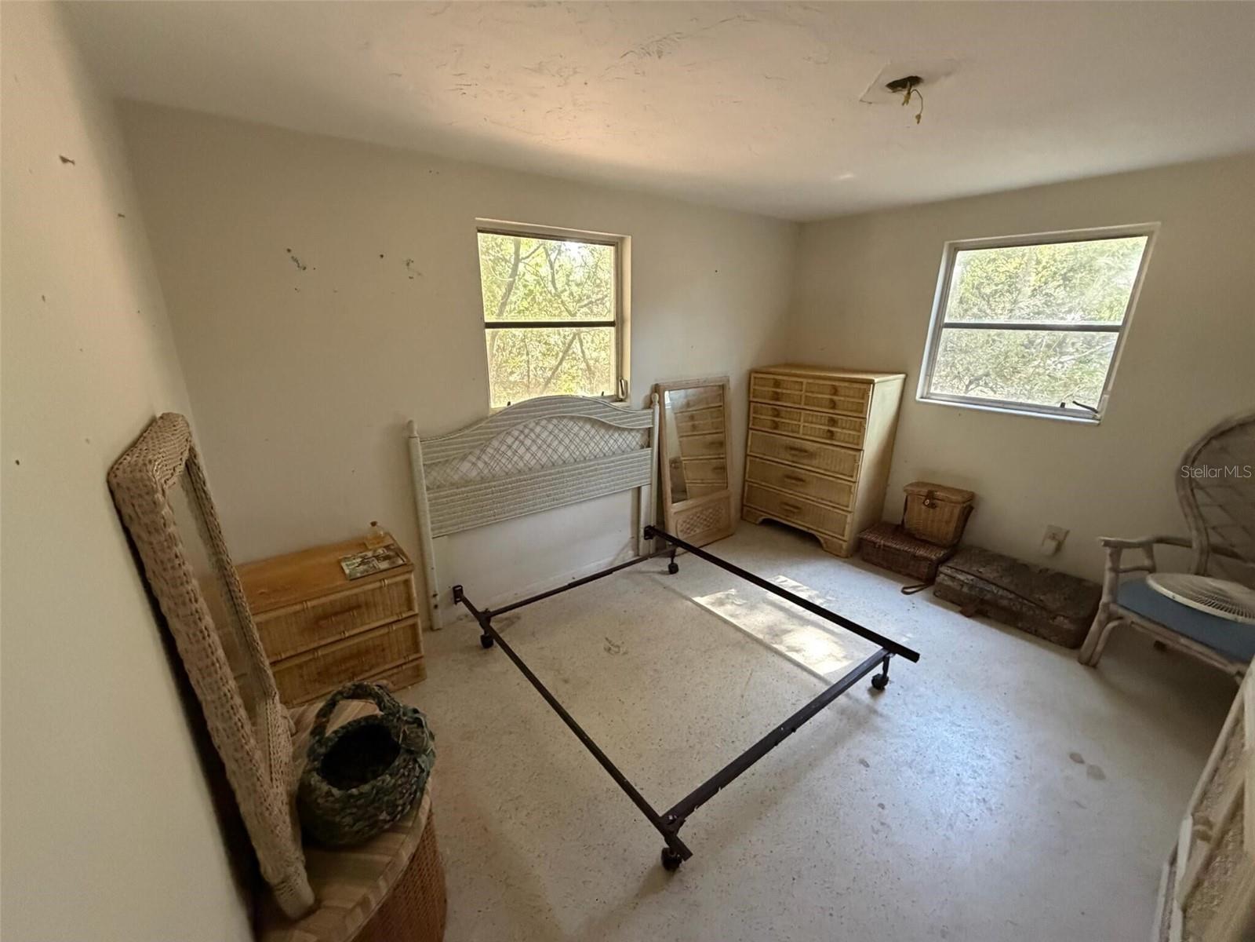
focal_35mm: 14
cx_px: 628
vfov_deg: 85.7
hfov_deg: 102.1
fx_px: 508
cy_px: 471
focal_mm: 2.22
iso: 640
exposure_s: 1/60
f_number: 2.2
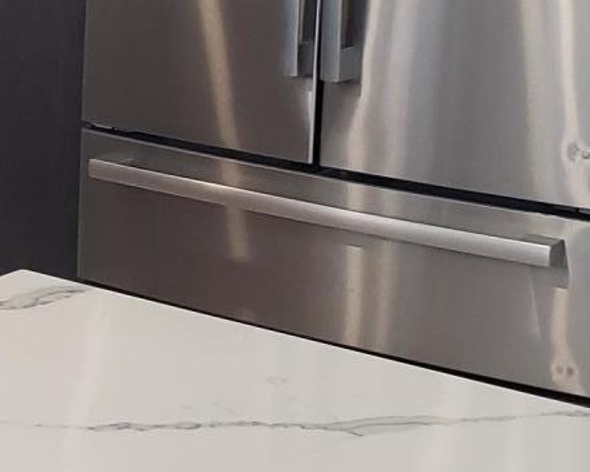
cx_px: -246
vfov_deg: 13.2
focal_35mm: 115
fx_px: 2009
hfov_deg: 15.6
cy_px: -4
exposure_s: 1/60
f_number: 2.4
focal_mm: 4.3
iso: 250
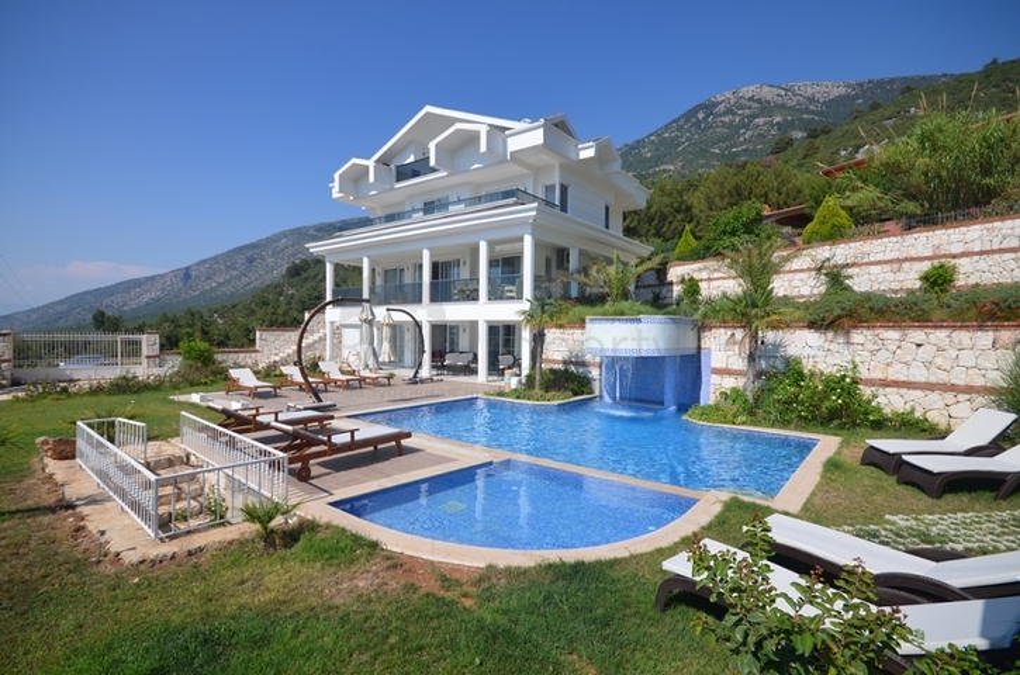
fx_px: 488
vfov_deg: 69.4
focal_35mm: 17
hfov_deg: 92.6
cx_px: 510
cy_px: 338
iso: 100
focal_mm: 11.5
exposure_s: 1/320
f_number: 9
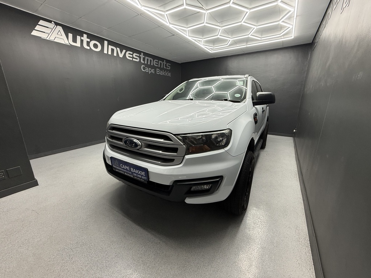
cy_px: 139
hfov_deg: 102.1
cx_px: 186
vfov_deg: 85.7
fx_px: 150
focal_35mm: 14
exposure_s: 1/100
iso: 125
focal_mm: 2.22
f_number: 2.2
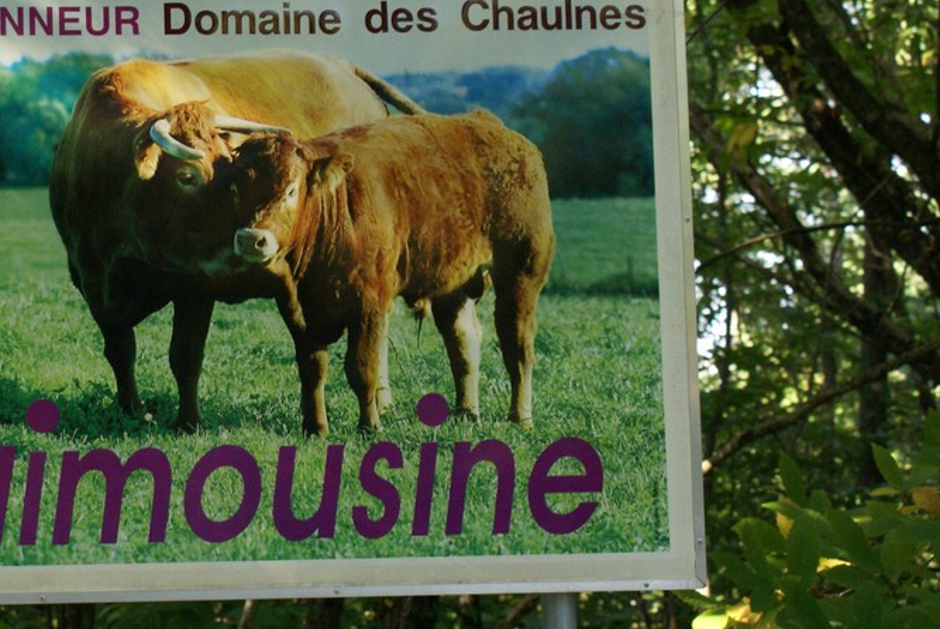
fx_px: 2822
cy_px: 212
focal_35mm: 108
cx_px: 111
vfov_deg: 12.7
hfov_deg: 18.6
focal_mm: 40
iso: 250
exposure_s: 1/80
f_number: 5.6
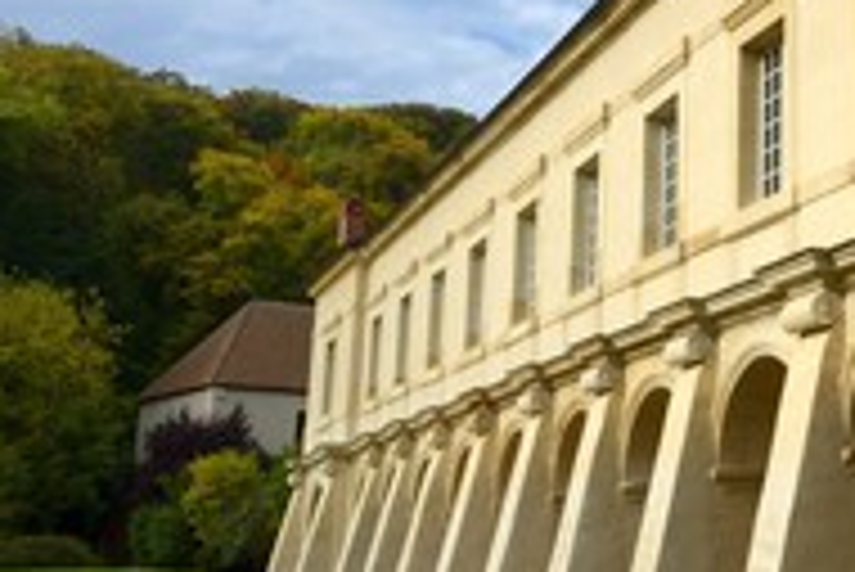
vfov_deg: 21.2
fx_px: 1521
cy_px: 212
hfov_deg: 29.8
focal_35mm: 64
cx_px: 796
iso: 400
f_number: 20
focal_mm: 29
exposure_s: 1/160
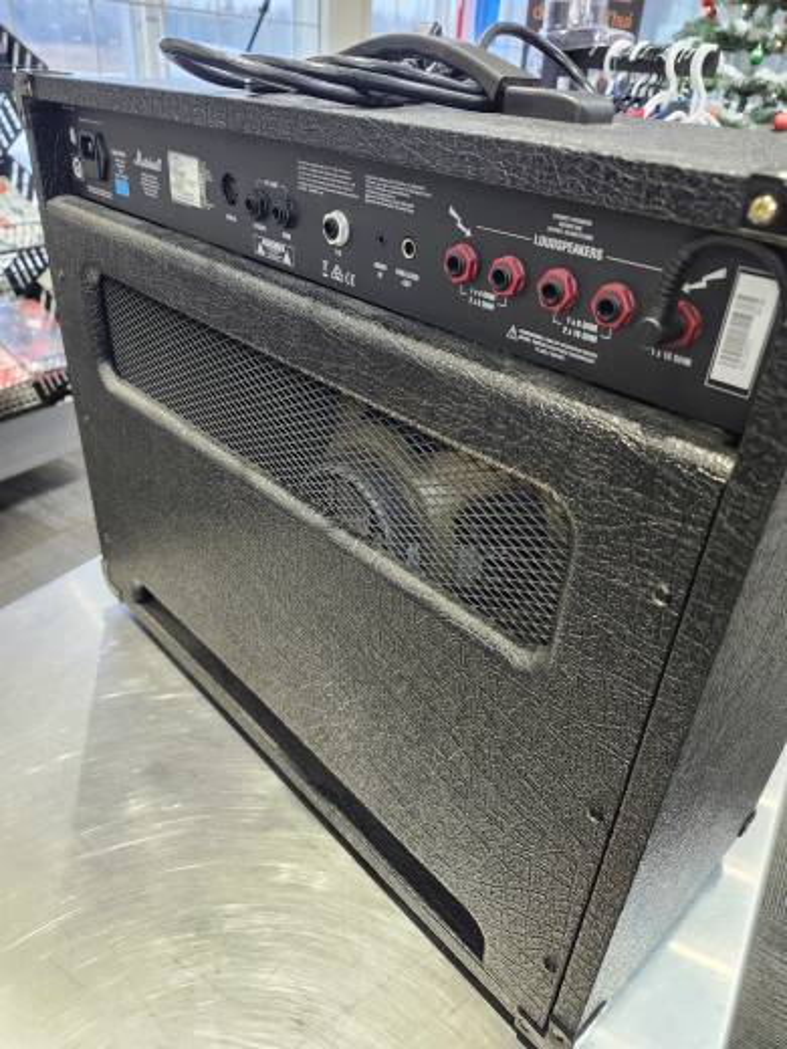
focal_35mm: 23
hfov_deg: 58.9
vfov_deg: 73.9
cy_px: 524
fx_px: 697
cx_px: 394
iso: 640
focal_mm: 5.54
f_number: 1.8
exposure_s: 1/120
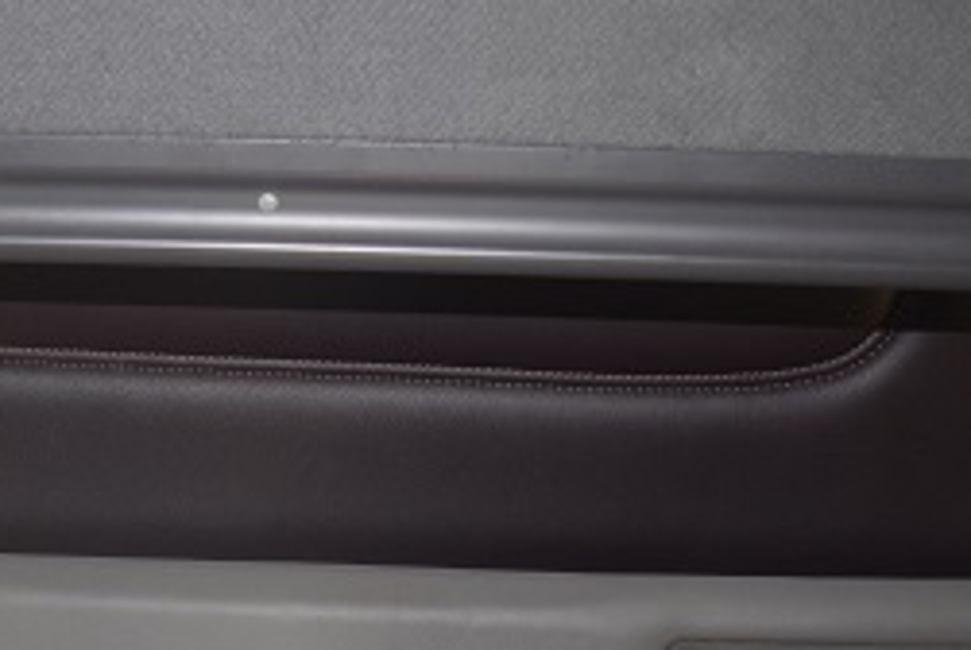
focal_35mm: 75
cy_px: 646
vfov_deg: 17.8
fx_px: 2030
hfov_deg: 26.2
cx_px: 147
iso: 800
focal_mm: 21
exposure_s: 1/60
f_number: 4
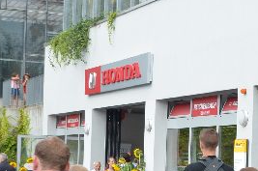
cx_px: 255
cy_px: 185
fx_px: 1030
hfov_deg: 14.1
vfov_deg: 9.4
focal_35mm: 144
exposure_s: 1/250
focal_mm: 25
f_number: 8
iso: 180
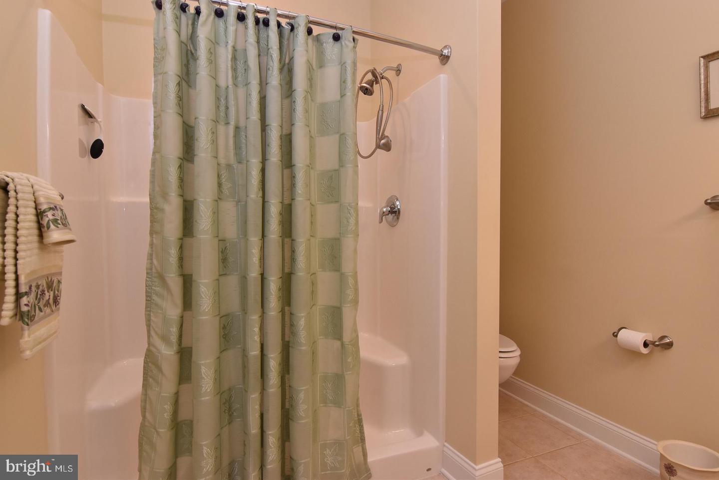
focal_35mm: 18
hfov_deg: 90.0
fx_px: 360
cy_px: 240
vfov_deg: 67.5
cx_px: 360
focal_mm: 12
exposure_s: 1/100
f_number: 8
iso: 800
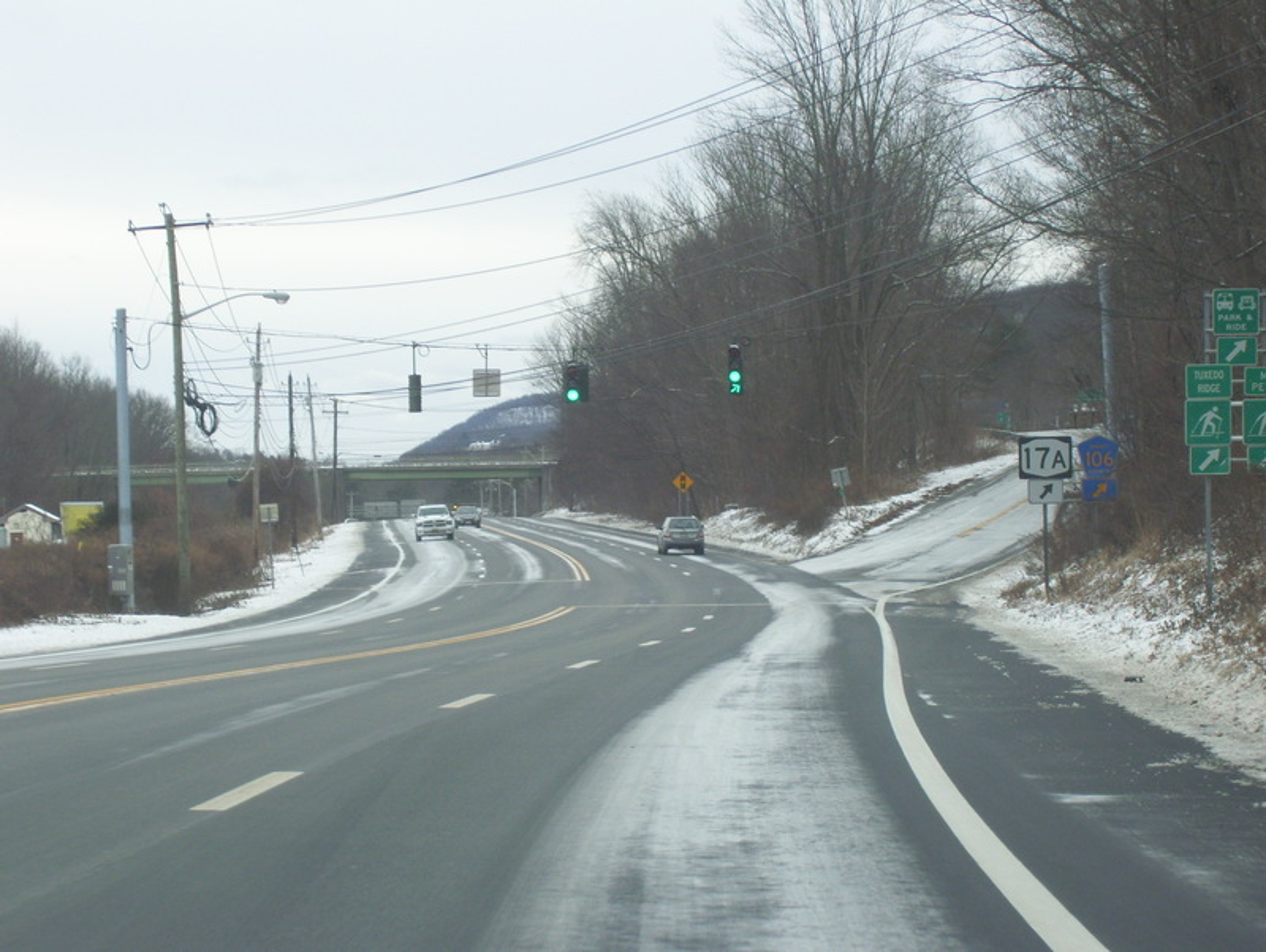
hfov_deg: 18.2
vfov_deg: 13.7
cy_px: 476
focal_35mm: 108
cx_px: 633
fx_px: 3955
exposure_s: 1/250
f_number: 4.6
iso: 125
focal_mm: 18
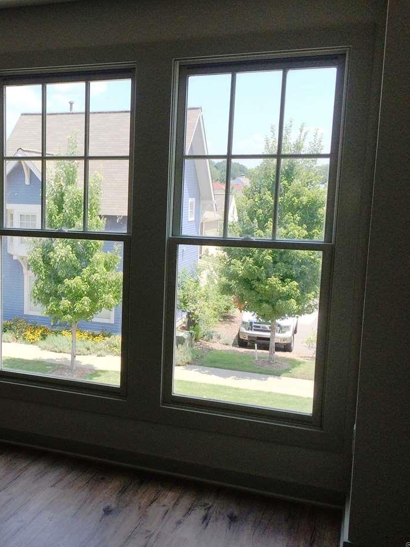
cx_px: 91
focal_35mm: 41
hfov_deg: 34.2
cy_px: 273
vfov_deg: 45.8
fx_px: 648
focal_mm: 4.12
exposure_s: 1/672
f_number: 2.2
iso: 40
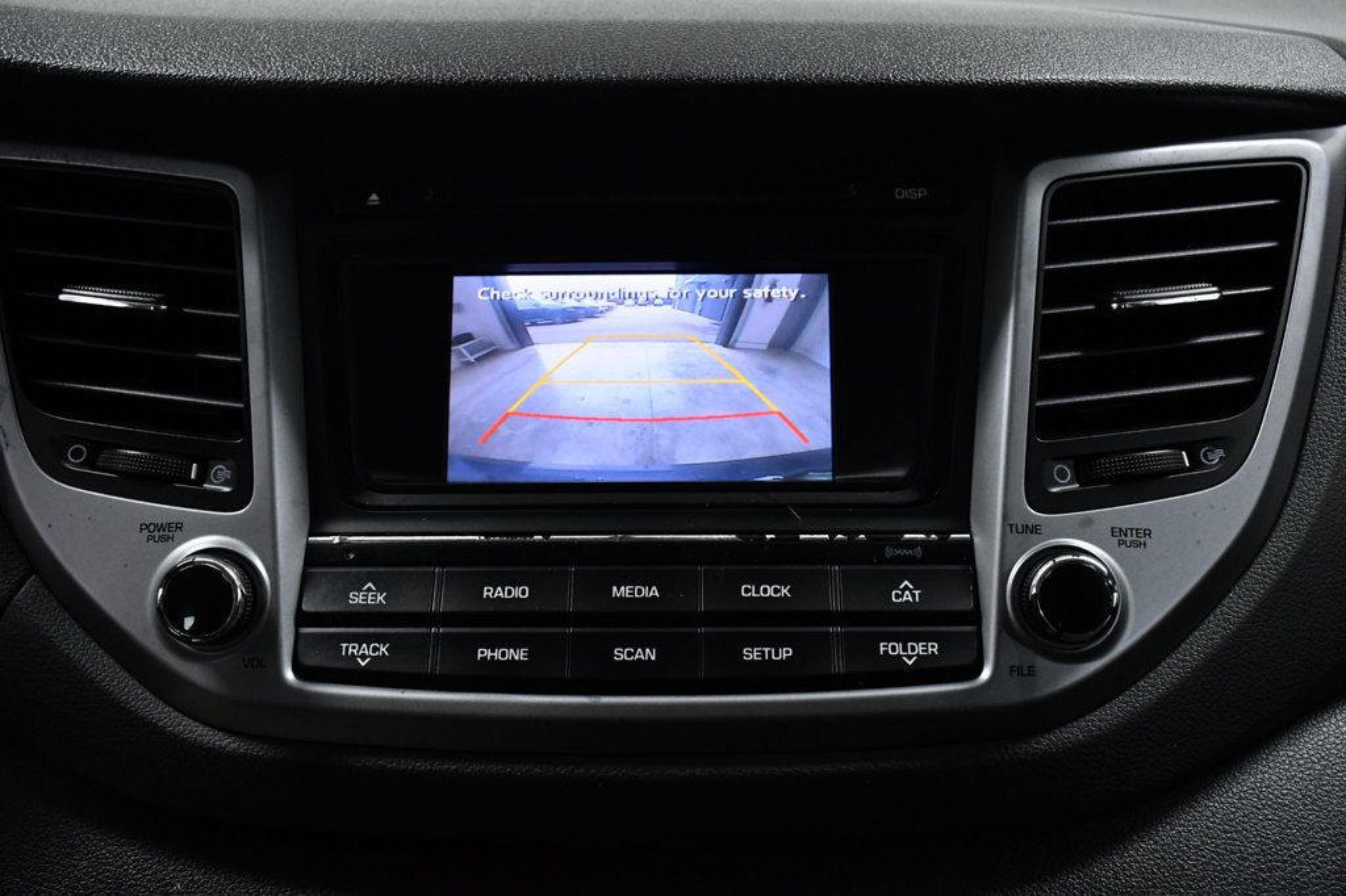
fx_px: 1794
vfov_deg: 28.1
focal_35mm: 48
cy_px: 448
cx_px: 673
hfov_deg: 41.1
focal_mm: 32
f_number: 7.1
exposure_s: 1/200
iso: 2500
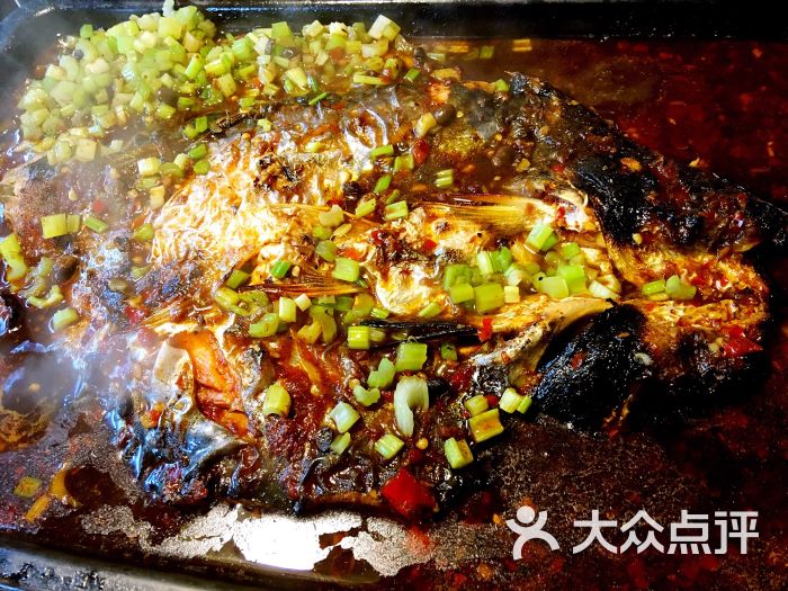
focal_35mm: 29
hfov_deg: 61.7
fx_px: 660
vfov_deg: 48.2
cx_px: 394
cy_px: 296
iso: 80
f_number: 2.2
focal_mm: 4.15
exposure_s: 1/17
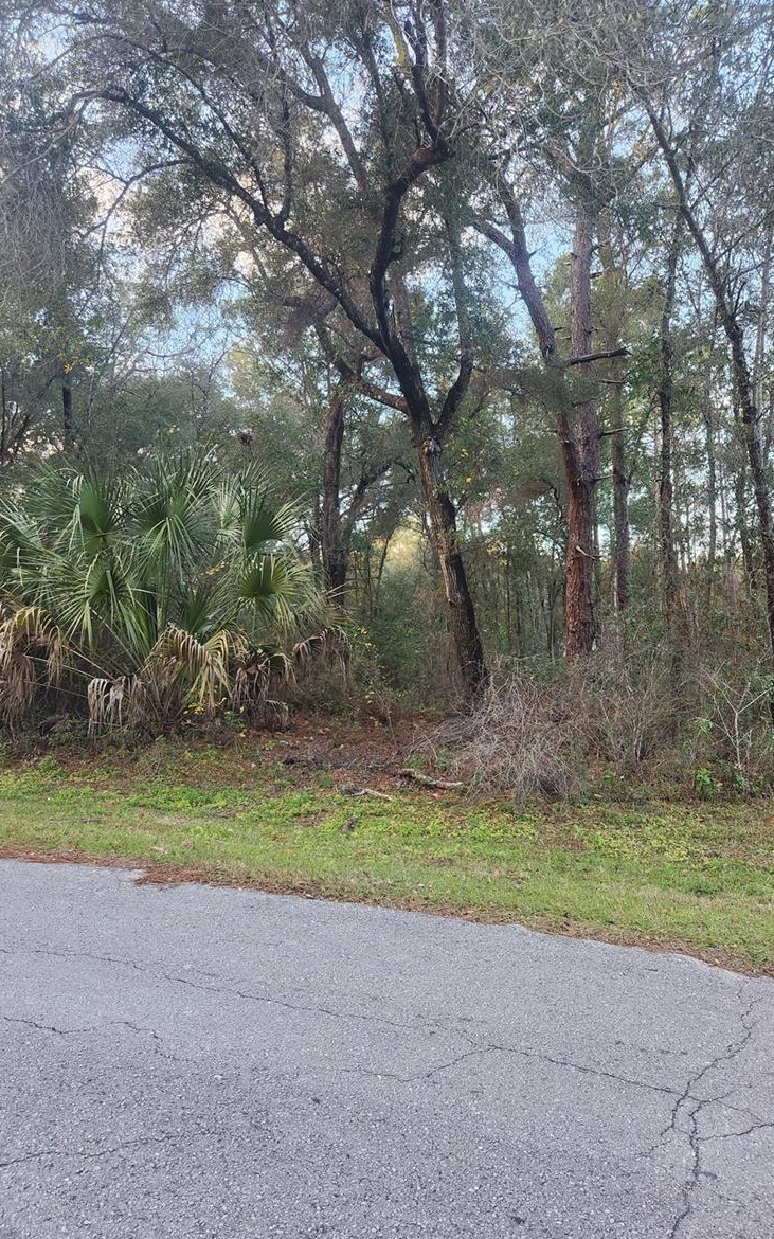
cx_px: 371
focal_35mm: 25
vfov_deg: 72.5
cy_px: 632
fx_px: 844
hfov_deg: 49.3
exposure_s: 1/180
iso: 125
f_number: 1.8
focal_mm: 5.4
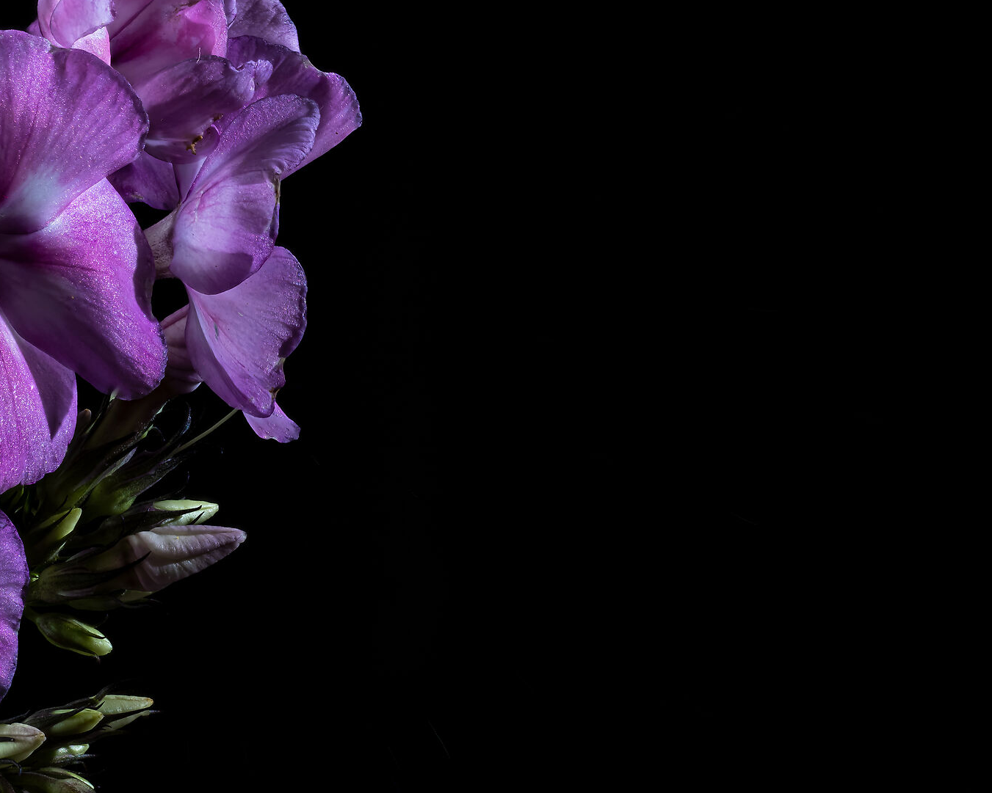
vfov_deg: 8.8
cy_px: 406
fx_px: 5138
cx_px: 190
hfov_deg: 11.0
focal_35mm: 175
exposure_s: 1/4
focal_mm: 105
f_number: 14
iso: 100
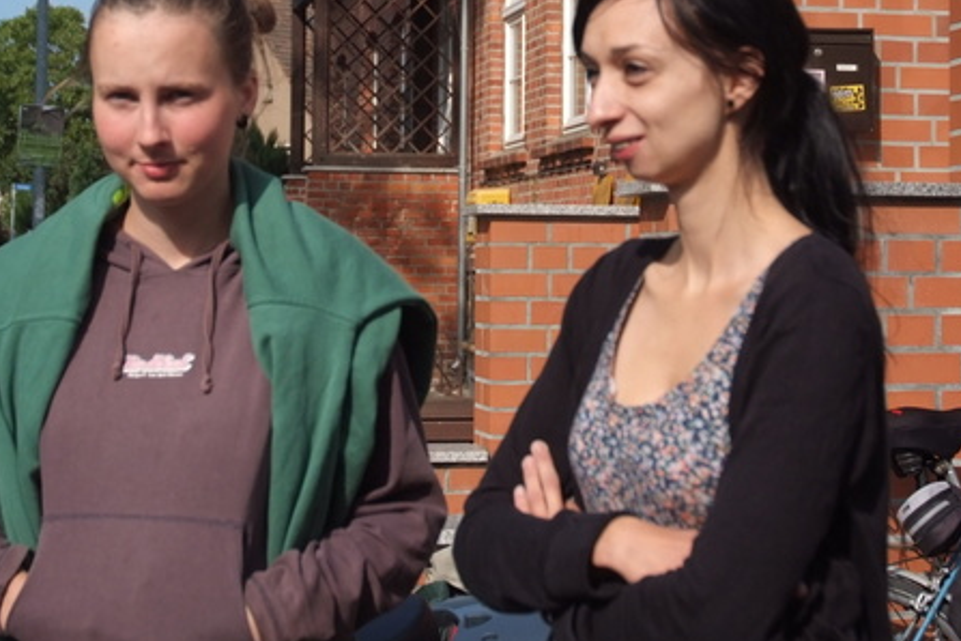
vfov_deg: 17.4
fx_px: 2082
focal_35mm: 78
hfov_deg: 26.0
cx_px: 467
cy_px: 155
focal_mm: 29
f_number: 3.8
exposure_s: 1/5000
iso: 500
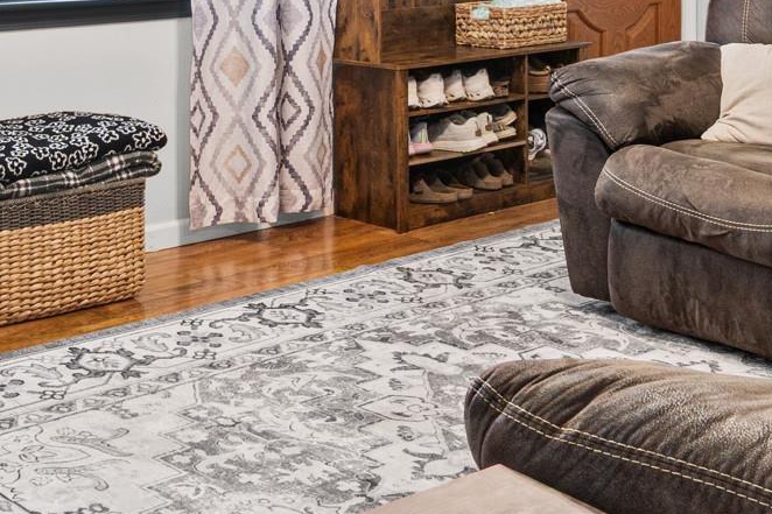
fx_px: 1458
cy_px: -98
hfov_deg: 29.7
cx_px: 357
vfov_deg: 18.9
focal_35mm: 68
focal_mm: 12
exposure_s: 1/2
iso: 250
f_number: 9
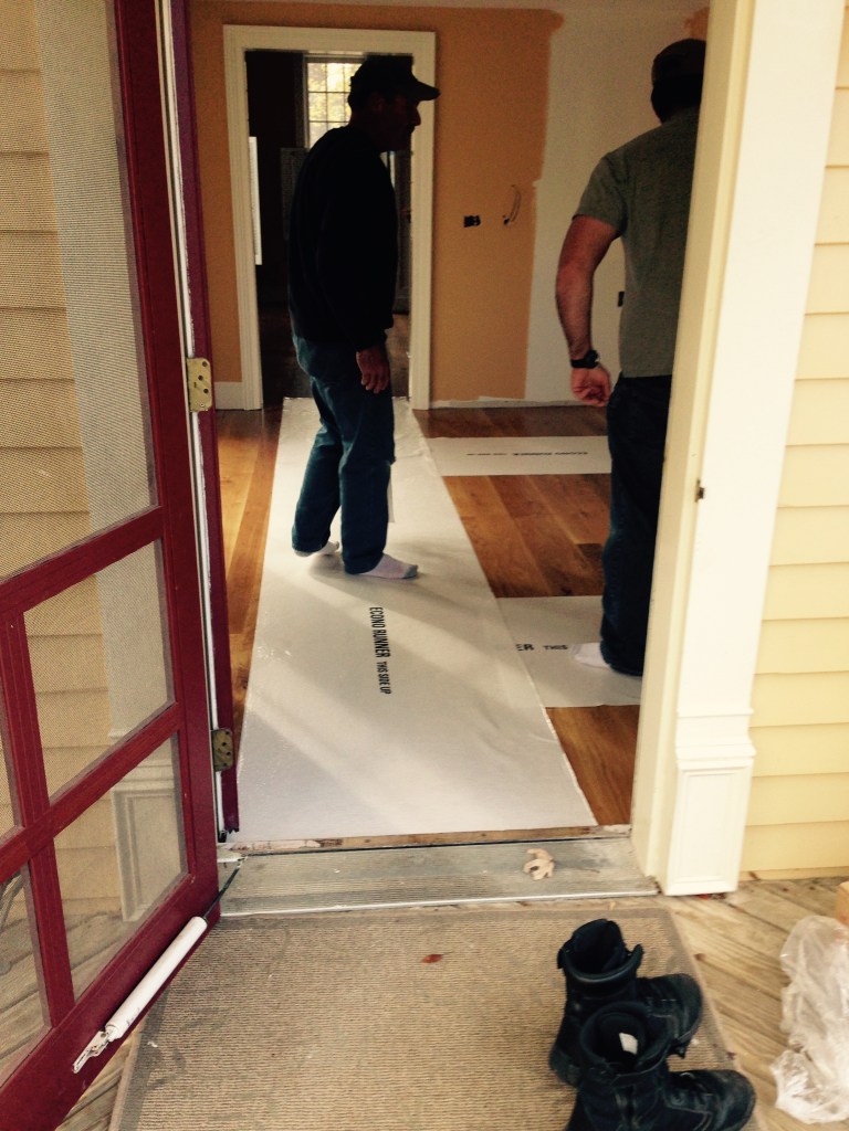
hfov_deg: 42.9
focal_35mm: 33
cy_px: 566
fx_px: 1079
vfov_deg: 55.4
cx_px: 424
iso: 80
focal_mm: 4.12
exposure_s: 1/120
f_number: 2.4
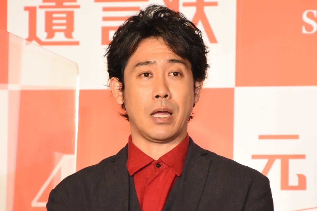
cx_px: 158
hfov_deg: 7.0
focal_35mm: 292
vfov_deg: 4.7
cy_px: 106
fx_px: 2575
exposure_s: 1/250
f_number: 6.3
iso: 1600
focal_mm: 195
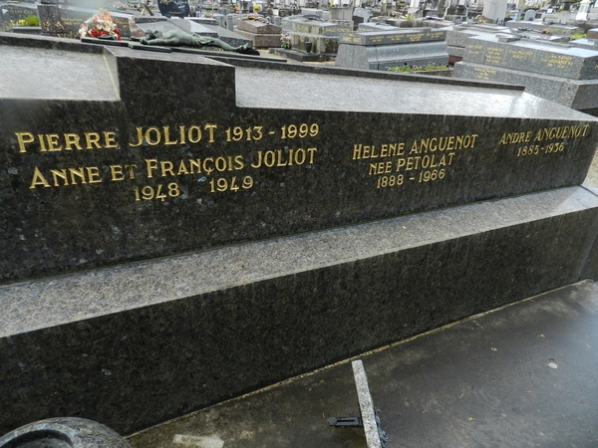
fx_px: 397
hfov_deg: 73.9
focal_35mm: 23
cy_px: 224
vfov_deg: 58.9
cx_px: 299
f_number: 3.4
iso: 160
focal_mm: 4
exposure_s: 1/250
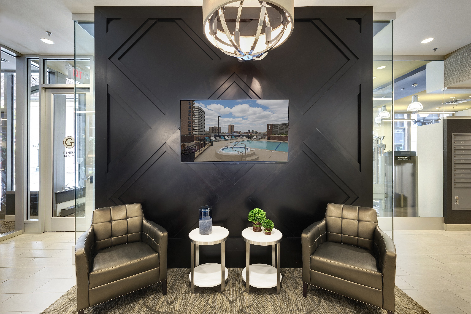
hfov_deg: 96.7
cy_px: 157
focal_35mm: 16
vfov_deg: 73.8
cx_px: 236
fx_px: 209
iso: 200
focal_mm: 16
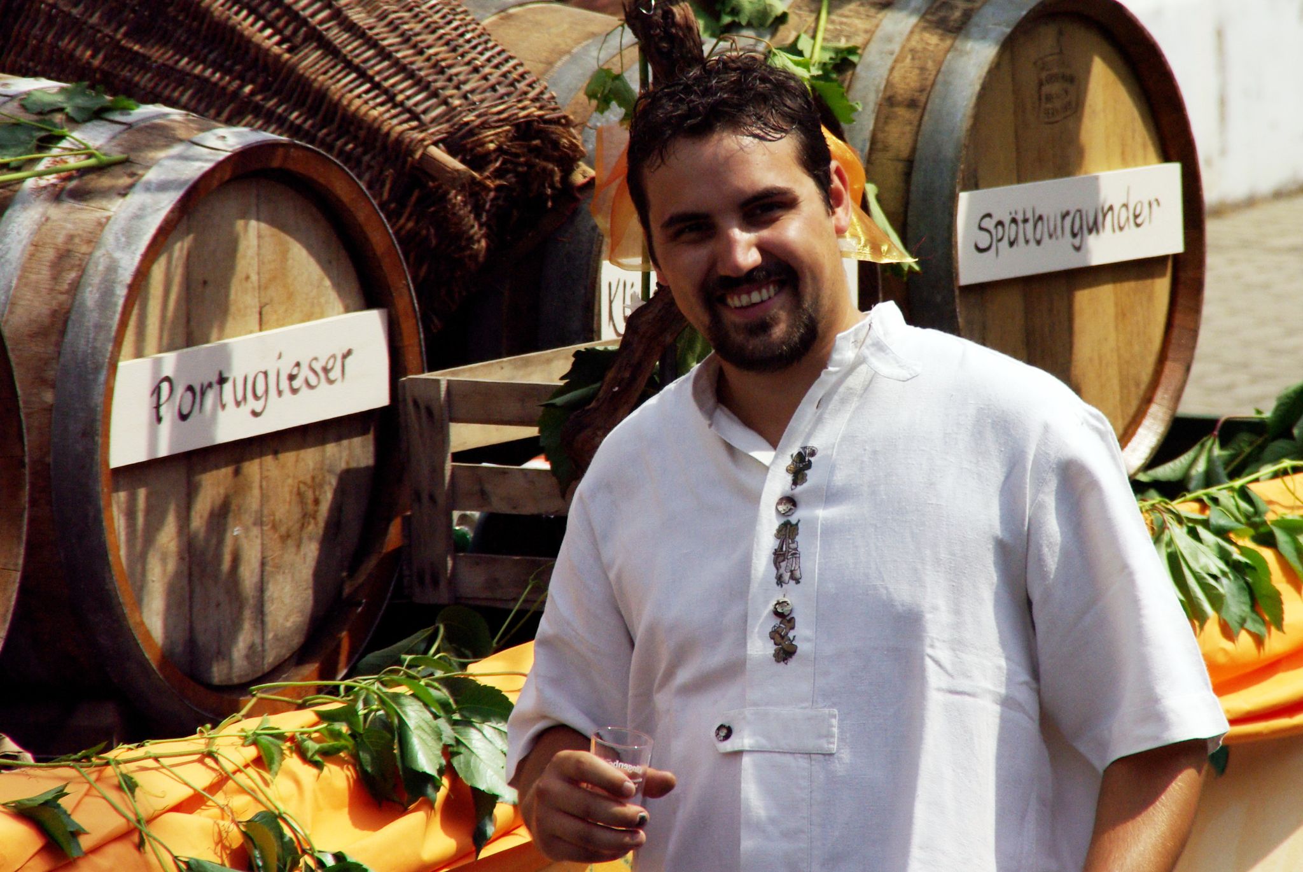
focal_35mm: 300
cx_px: 652
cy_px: 436
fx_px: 10869
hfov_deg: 6.9
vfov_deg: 4.6
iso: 400
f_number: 8
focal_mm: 200
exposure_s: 1/1500
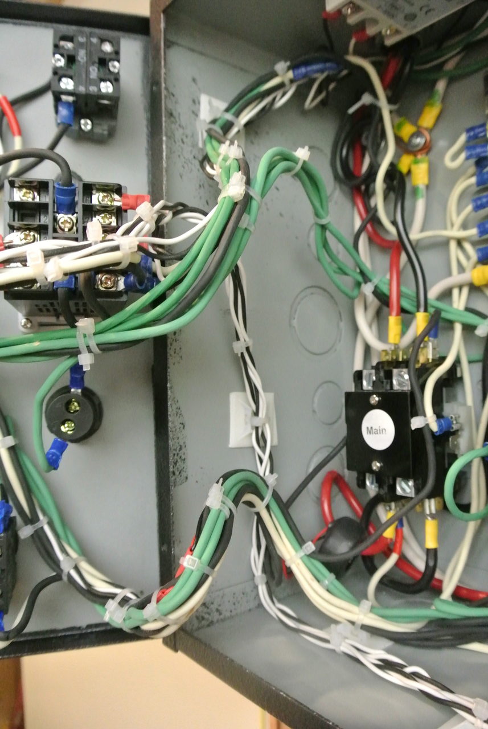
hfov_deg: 48.1
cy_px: 364
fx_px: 547
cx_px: 244
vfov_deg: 67.3
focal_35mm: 27
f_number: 3.5
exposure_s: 1/80
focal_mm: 10
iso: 3200
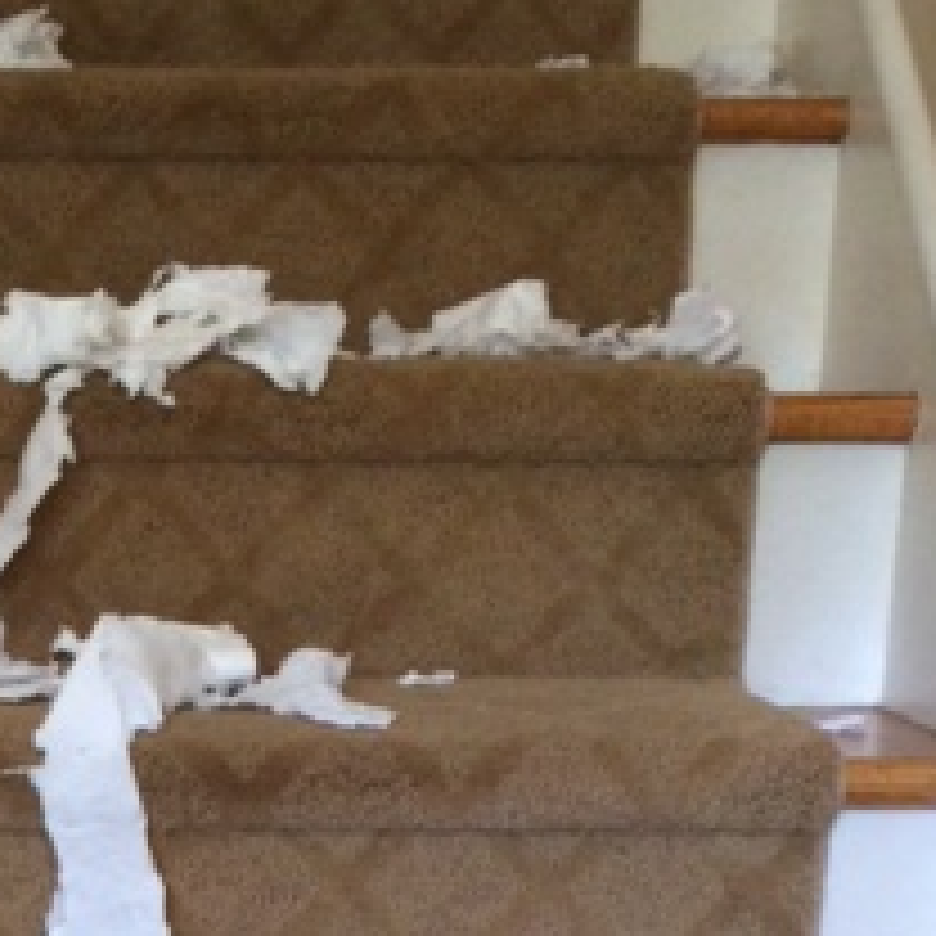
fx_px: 2417
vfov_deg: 19.9
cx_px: 248
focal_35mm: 79
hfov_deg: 21.7
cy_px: 1251
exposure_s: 1/30
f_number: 2.2
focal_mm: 4.15
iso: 320
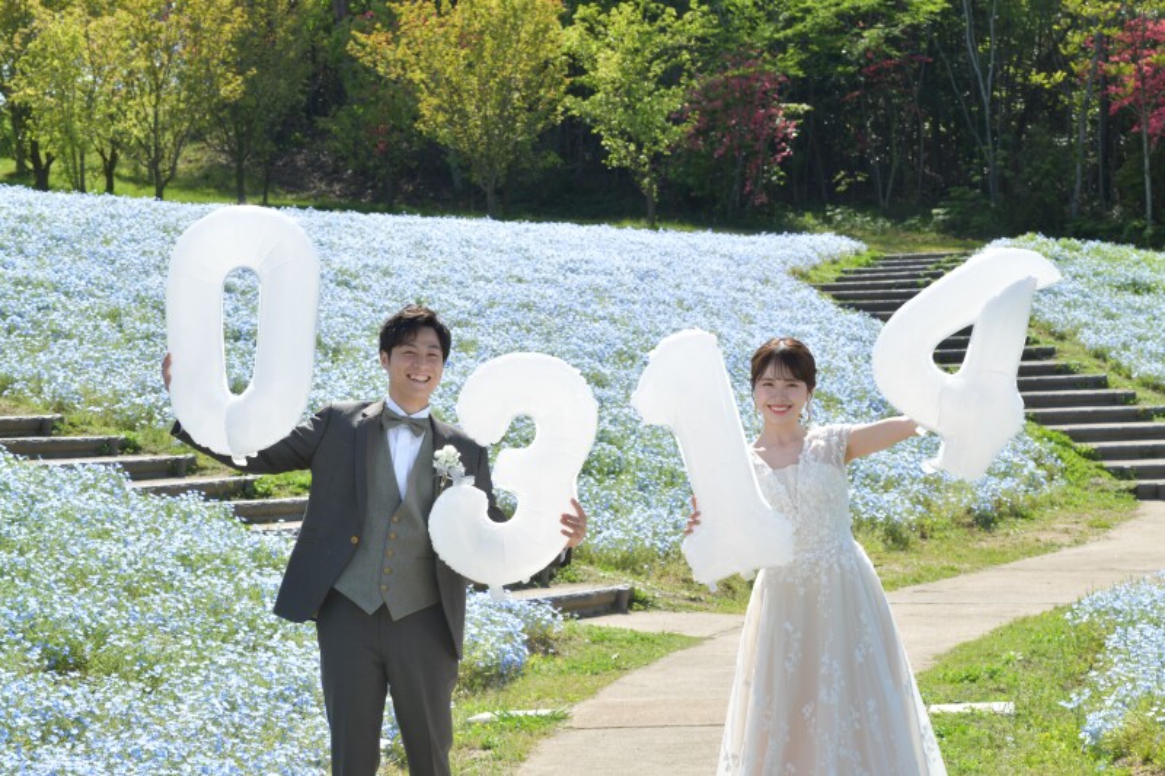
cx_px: 582
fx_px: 3397
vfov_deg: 13.0
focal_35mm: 105
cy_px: 388
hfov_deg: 19.5
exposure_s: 1/250
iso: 400
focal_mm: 105
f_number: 13
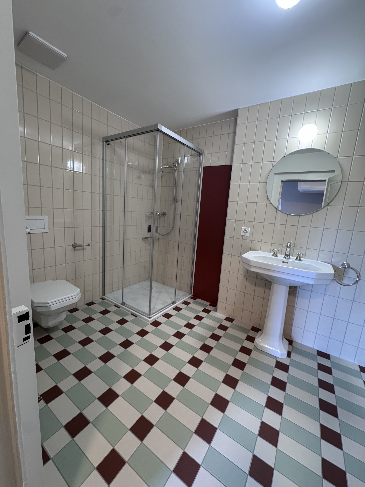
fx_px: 197
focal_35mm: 14
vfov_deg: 102.1
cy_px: 244
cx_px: 182
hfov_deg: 85.7
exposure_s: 1/50
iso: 400
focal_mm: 2.22
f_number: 2.2
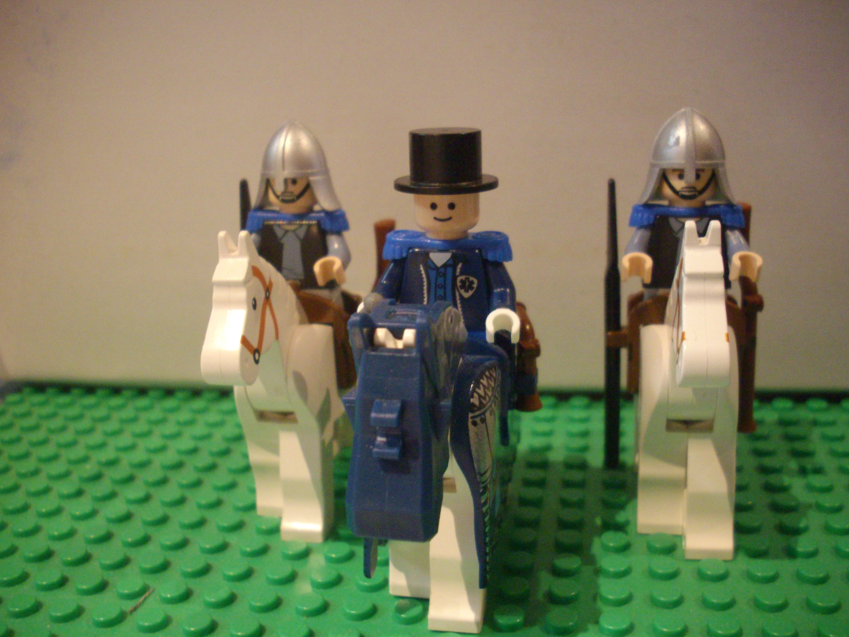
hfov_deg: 50.1
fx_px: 907
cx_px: 424
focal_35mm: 37
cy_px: 318
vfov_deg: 38.7
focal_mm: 6.2
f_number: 2.8
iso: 400
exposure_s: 1/8
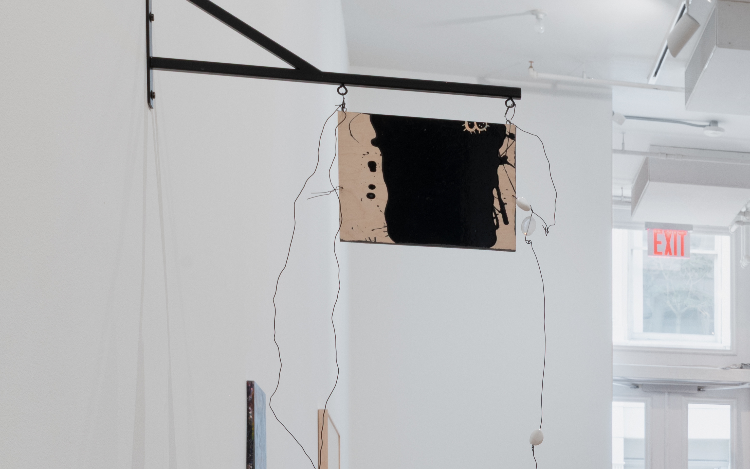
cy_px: 605
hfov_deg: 20.4
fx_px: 1860
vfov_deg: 13.8
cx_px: 1039
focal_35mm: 91
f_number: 11
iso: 80
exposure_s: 1.3
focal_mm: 32
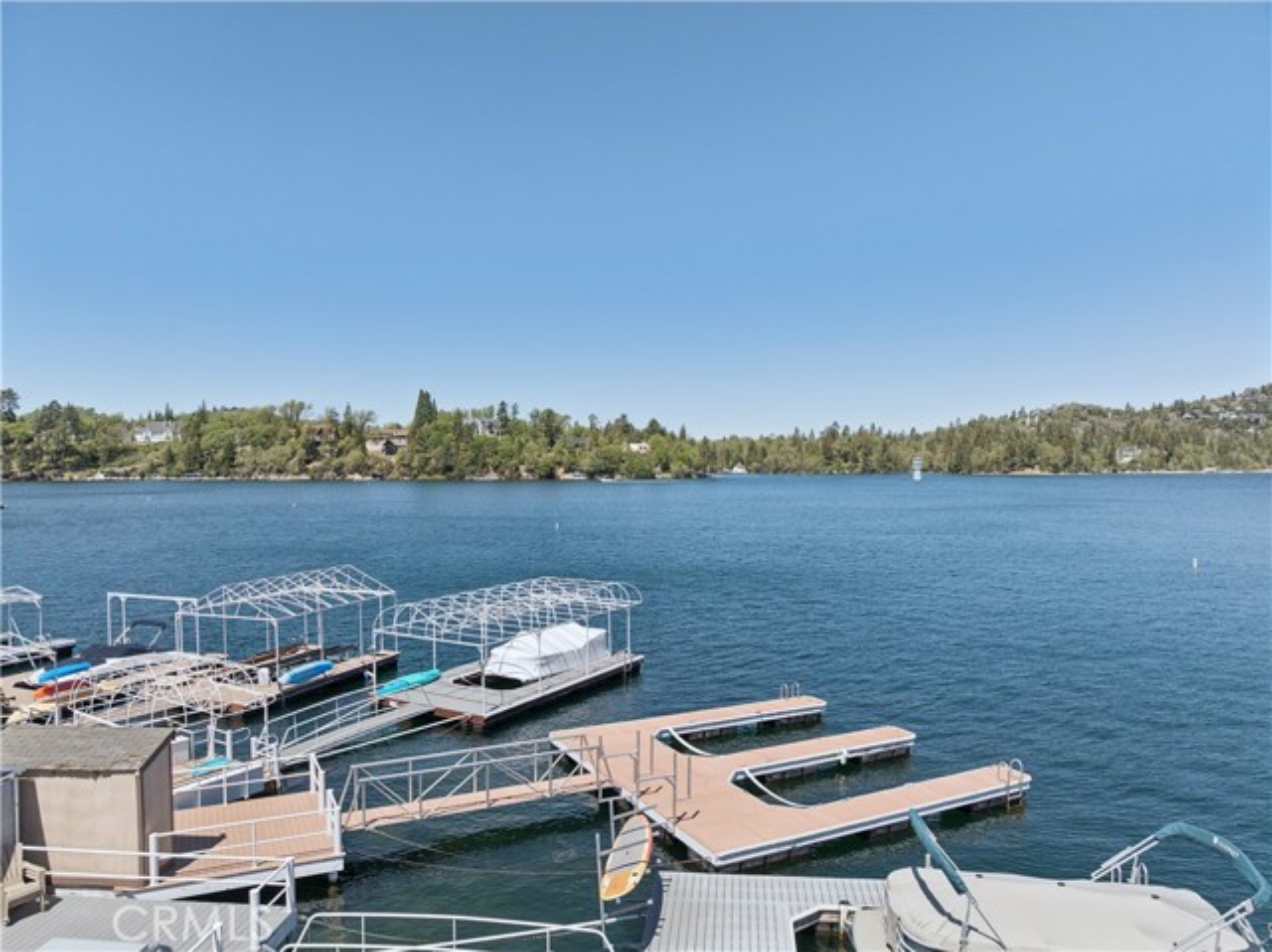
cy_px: 476
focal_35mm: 24
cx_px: 636
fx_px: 881
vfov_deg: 56.8
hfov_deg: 71.6
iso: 100
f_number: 2.8
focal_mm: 12.29
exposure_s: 1/80
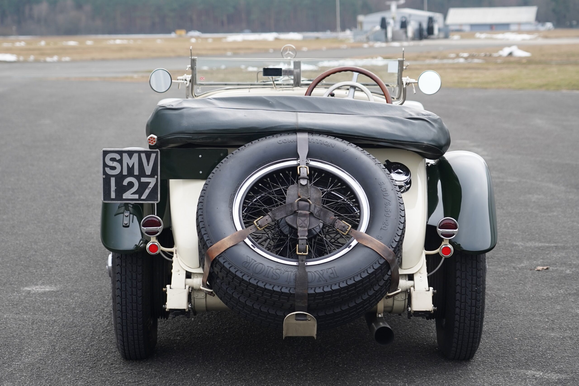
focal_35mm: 106
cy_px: 193
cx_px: 290
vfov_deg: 12.9
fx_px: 1705
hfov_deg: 19.3
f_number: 4
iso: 320
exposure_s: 1/160
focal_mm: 71
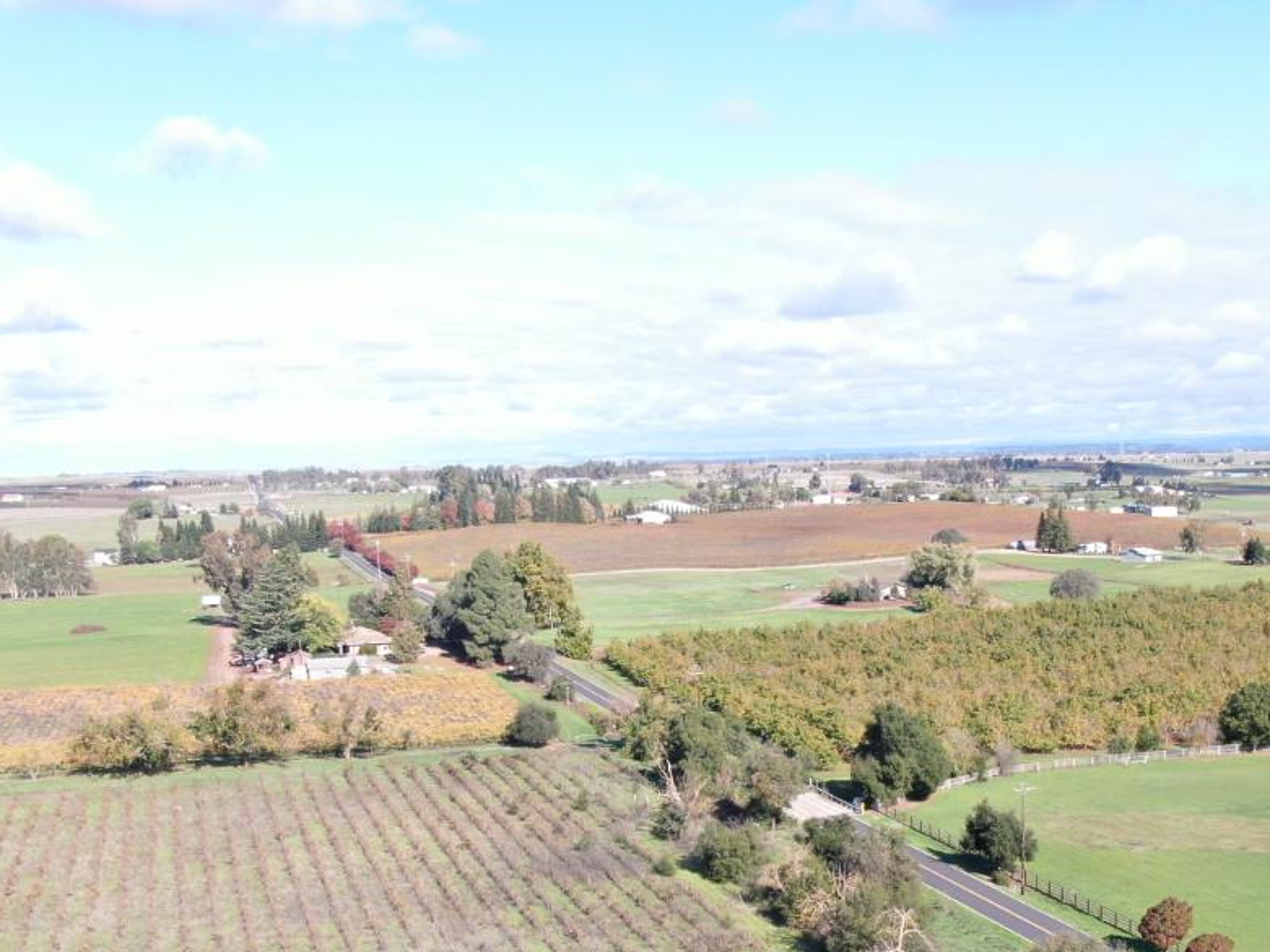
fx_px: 1761
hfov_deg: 39.2
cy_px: 807
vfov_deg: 29.4
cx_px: 854
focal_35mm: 48
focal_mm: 4.48
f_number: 2.8
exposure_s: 1/640
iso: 100
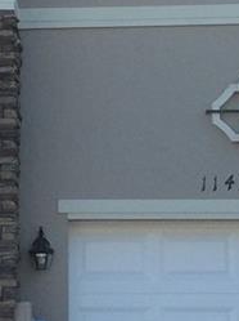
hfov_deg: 9.6
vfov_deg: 12.8
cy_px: 160
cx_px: 10
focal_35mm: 154
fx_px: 1421
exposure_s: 1/457
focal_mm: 3.3
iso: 32
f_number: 2.4
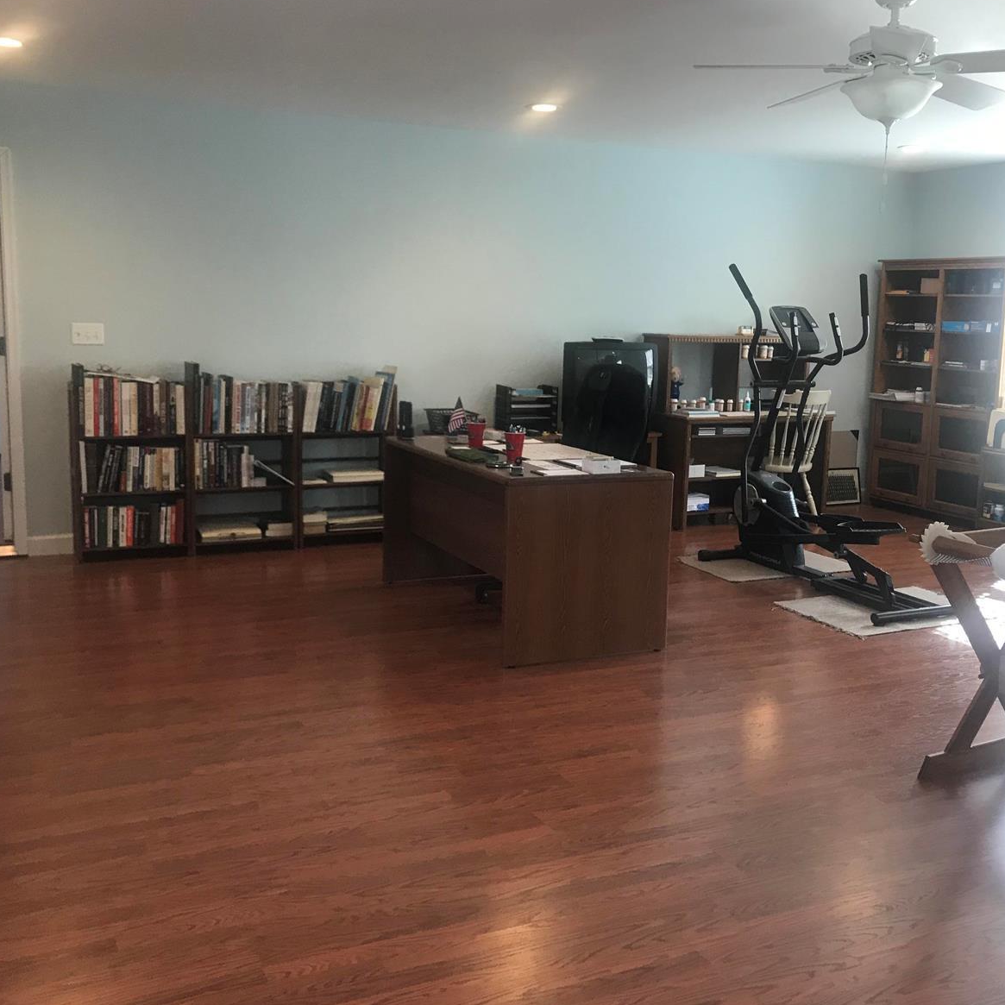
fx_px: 1117
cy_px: 491
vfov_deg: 48.4
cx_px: 557
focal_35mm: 34
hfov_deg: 48.4
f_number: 1.8
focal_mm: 3.99
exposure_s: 1/30
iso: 32
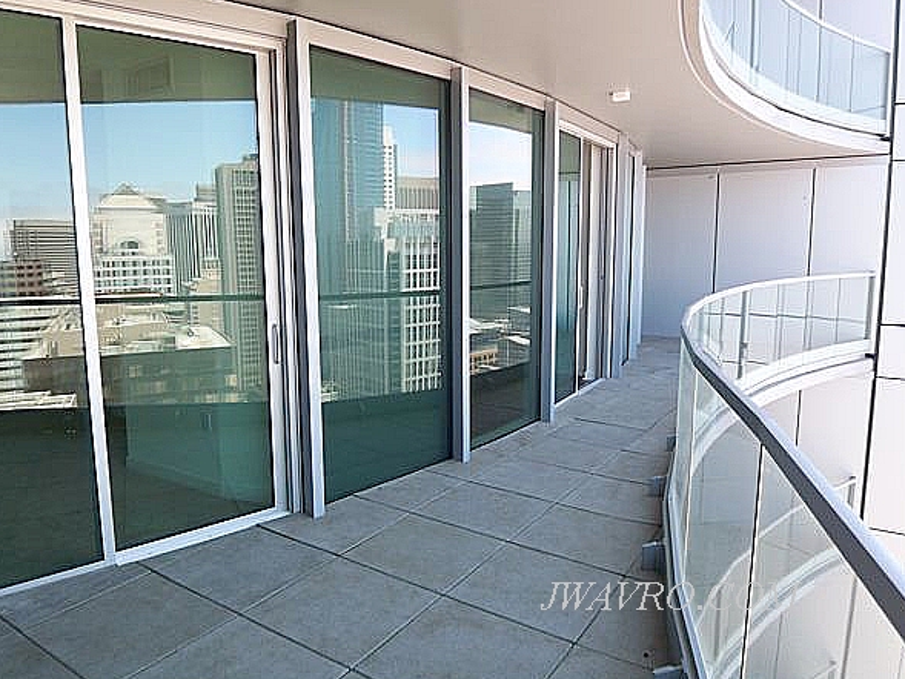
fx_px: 654
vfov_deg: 54.9
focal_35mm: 25
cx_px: 433
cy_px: 329
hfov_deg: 69.3
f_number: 2.8
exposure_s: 1/80
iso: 50
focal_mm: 3.8
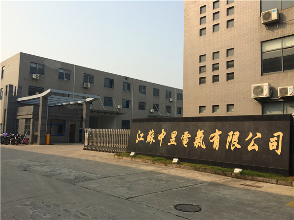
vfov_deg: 46.8
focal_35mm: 30
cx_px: 147
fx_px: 255
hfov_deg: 60.0
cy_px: 110
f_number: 2.2
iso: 40
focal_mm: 4.12
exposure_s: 1/2740
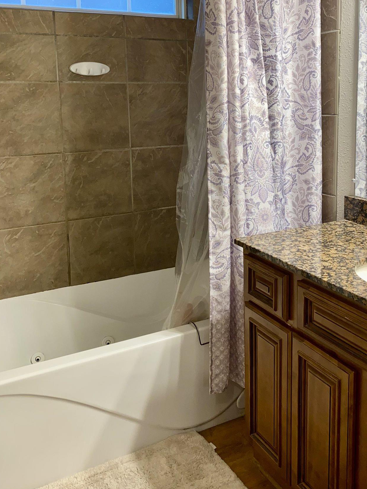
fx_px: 509
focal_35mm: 36
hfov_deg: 39.5
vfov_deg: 50.6
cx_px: 222
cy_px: 173
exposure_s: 1/31
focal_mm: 4.25
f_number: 1.8
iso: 32
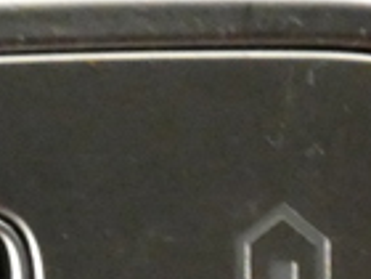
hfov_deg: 7.4
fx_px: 2808
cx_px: -193
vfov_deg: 5.6
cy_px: 553
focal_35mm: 262
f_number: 3.8
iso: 1600
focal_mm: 8.2
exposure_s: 1/20
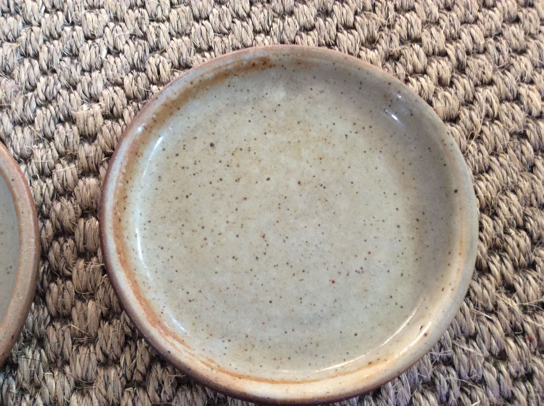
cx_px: 272
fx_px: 502
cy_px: 203
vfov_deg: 44.1
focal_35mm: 32
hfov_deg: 56.9
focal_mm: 3.3
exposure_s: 1/25
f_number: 2.4
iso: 125
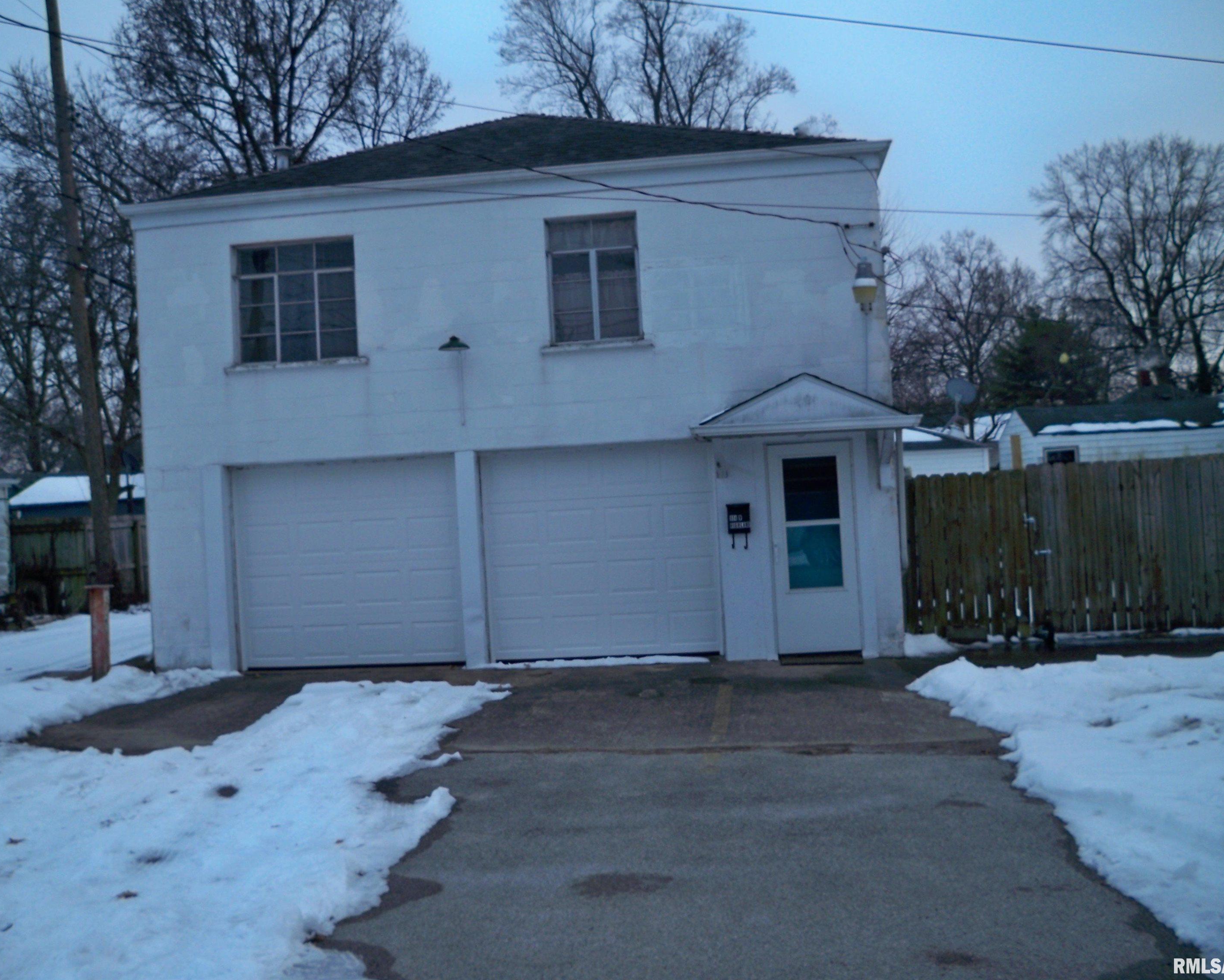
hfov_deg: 49.1
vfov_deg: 40.1
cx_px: 577
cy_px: 483
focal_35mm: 37
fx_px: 1340
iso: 80
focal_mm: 6.3
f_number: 3.1
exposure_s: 1/200
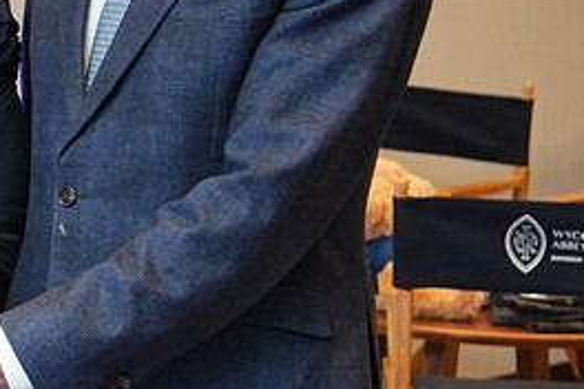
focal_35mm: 182
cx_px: -699
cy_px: 7
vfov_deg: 7.5
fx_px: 2952
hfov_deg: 10.2
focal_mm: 40
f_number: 3.5
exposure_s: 1/200
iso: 1600
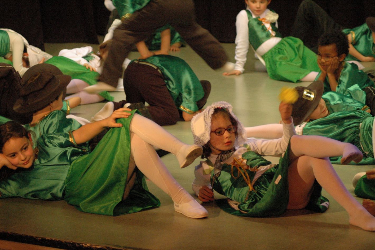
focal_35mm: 136
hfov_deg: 15.1
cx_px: 182
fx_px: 1411
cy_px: 132
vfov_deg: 10.1
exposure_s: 1/40
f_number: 4.2
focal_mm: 85
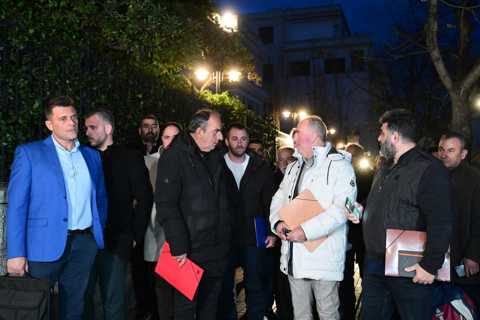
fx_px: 507
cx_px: 240
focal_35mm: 38
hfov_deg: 50.7
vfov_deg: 35.1
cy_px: 160
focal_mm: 38
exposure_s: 1/160
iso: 8000
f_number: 4
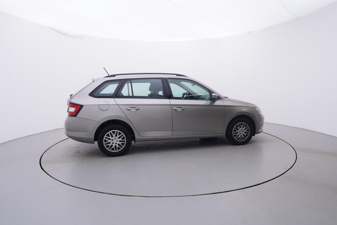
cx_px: 168
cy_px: 112
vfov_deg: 56.2
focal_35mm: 22
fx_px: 211
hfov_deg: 77.3
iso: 200
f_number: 5
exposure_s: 1/80
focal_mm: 15
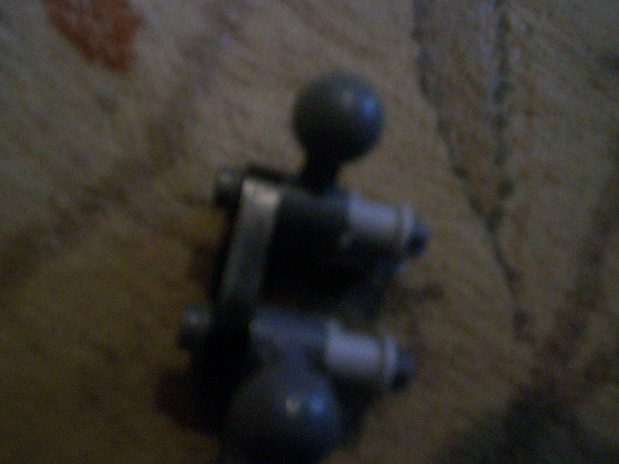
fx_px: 644
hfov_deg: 51.4
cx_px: 310
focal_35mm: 36
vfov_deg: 39.7
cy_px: 232
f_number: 4.5
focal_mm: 5.9
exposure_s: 1/8
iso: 400
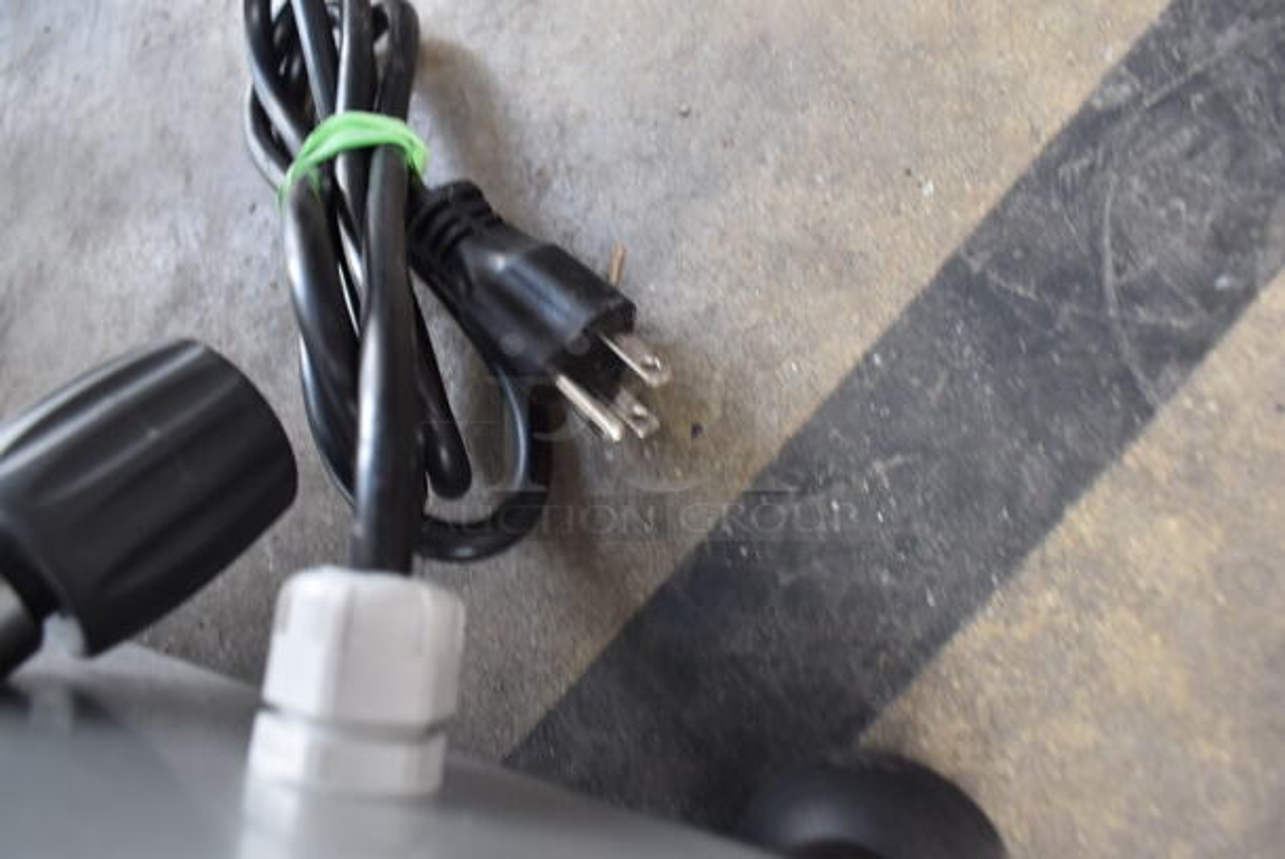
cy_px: 430
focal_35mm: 27
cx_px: 642
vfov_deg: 48.0
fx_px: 965
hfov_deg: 67.3
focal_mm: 18
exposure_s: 1/60
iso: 560
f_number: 5.6
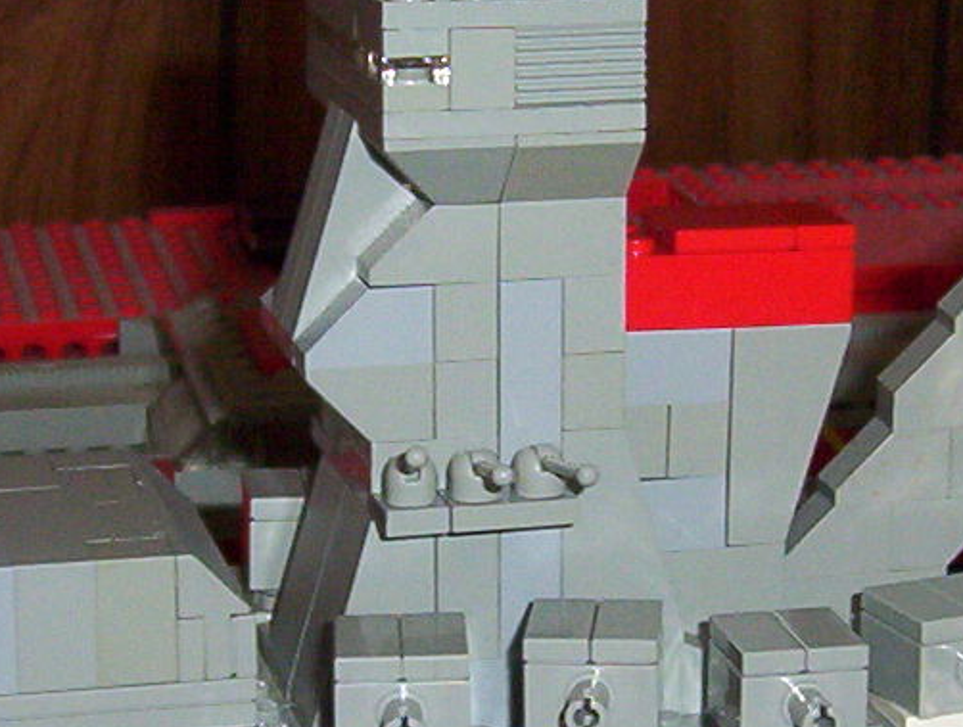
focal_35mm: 117
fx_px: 3263
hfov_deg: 16.8
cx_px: 482
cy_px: 378
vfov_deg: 12.7
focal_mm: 5.54
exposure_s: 1/30
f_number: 2.76
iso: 140
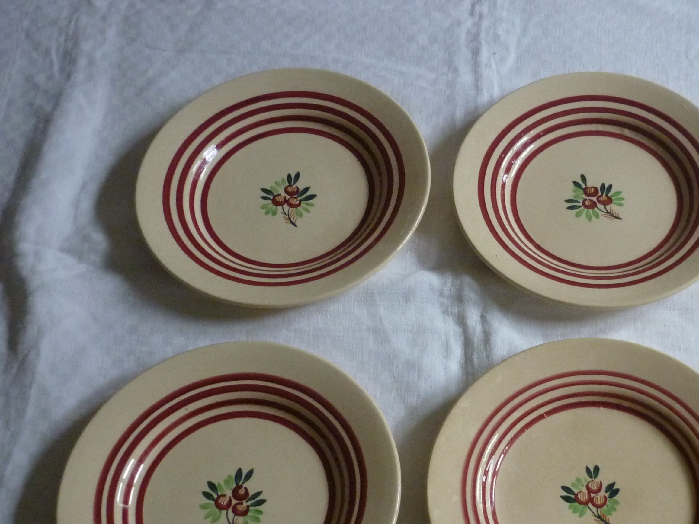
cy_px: 394
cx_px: 549
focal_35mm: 52
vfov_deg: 27.6
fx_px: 1050
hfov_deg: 35.7
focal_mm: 5.5
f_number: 2.8
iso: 400
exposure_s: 1/30
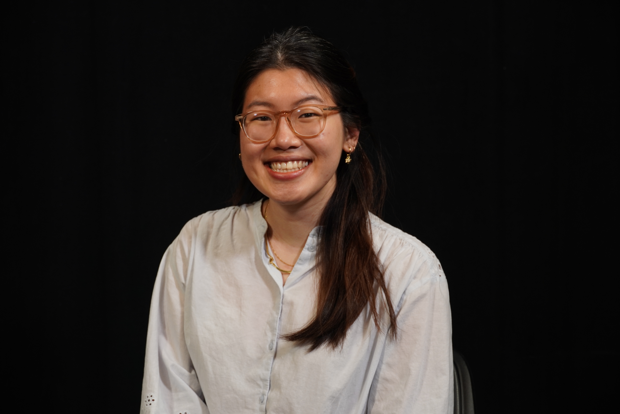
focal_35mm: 104
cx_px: 310
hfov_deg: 19.7
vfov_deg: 13.2
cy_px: 207
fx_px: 1782
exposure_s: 1/80
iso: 320
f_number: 5.6
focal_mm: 69
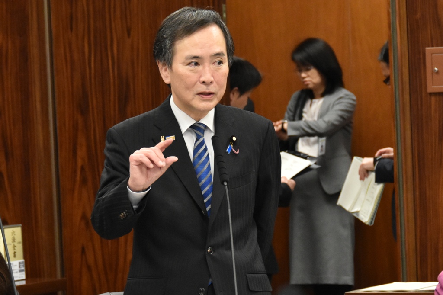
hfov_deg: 14.4
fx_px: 1753
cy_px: 148
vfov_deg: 9.6
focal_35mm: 142
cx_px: 222
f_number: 6.3
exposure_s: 1/160
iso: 2500
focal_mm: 95
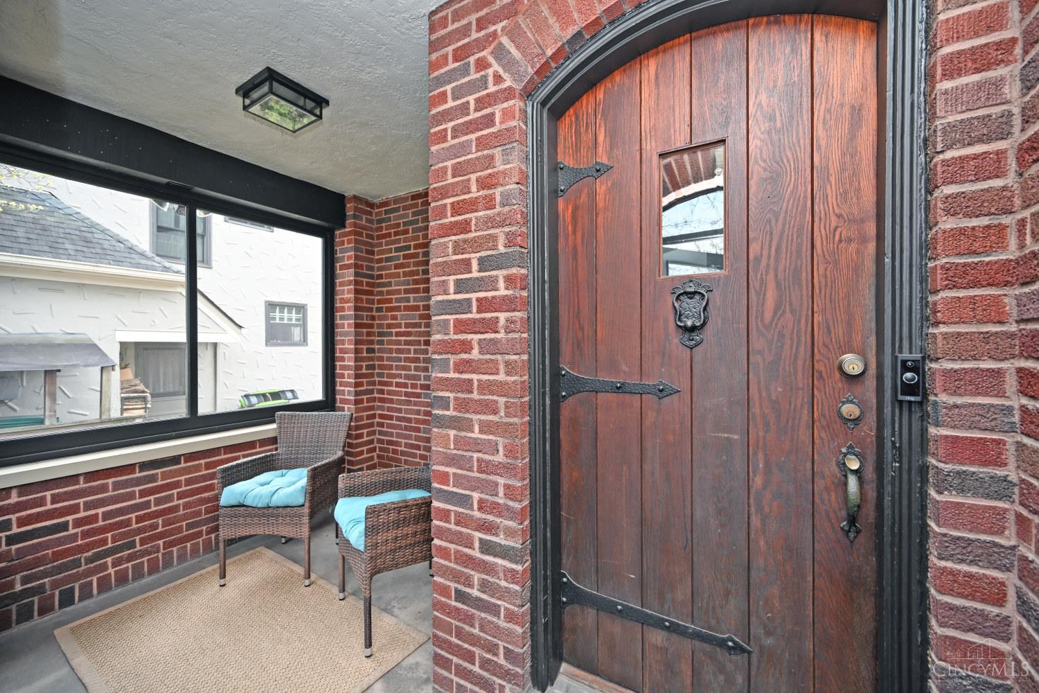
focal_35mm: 14
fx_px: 404
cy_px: 346
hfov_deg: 104.3
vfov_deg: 81.2
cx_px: 520
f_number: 4
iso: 200
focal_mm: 14
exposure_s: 1/60
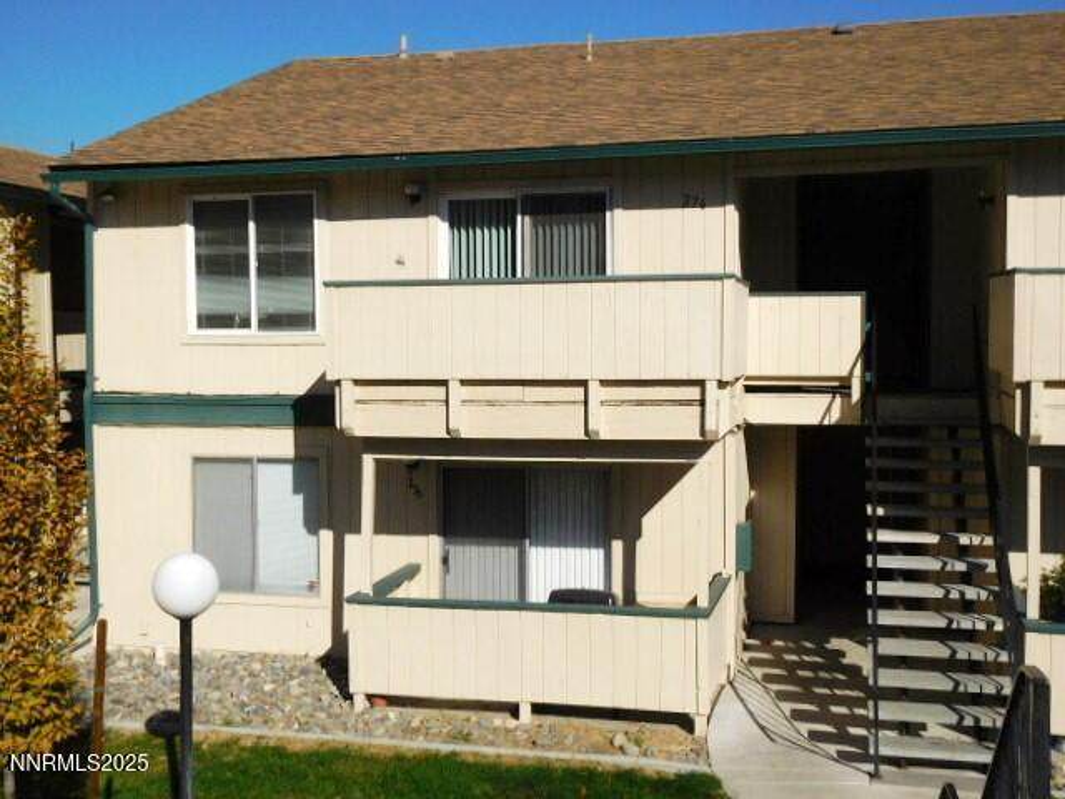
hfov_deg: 46.8
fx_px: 1231
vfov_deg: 36.0
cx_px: 532
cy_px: 400
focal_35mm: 40
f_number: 7.8
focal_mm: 7.1
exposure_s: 1/800
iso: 125
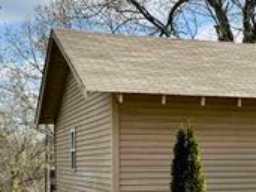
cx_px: 364
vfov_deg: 19.3
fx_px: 562
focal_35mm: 76
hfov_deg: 22.1
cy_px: 74
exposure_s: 1/3571
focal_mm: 5.7
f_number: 1.5
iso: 50
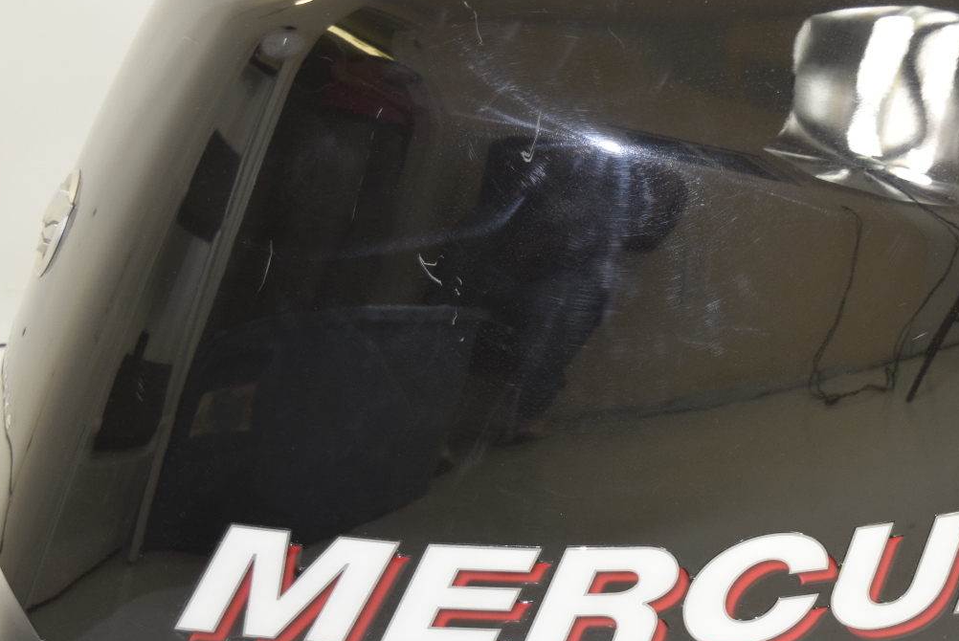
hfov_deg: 24.0
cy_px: 304
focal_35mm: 84
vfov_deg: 16.3
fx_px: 2234
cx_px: 720
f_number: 5.6
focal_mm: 35
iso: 500
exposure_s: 1/125
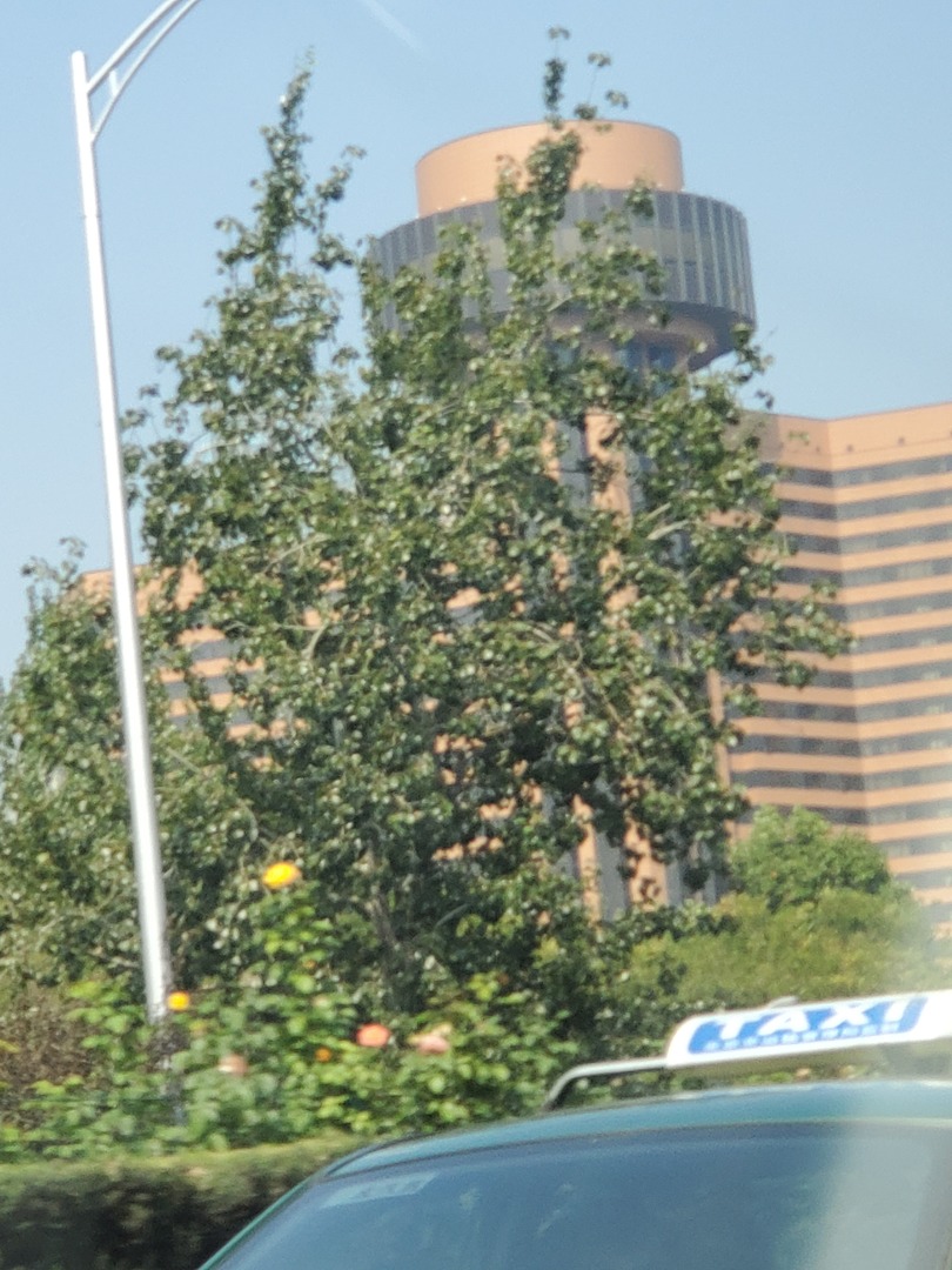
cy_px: 635
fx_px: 1907
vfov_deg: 36.8
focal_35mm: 52
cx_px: 476
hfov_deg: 28.0
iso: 50
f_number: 2.4
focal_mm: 6
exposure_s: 1/350
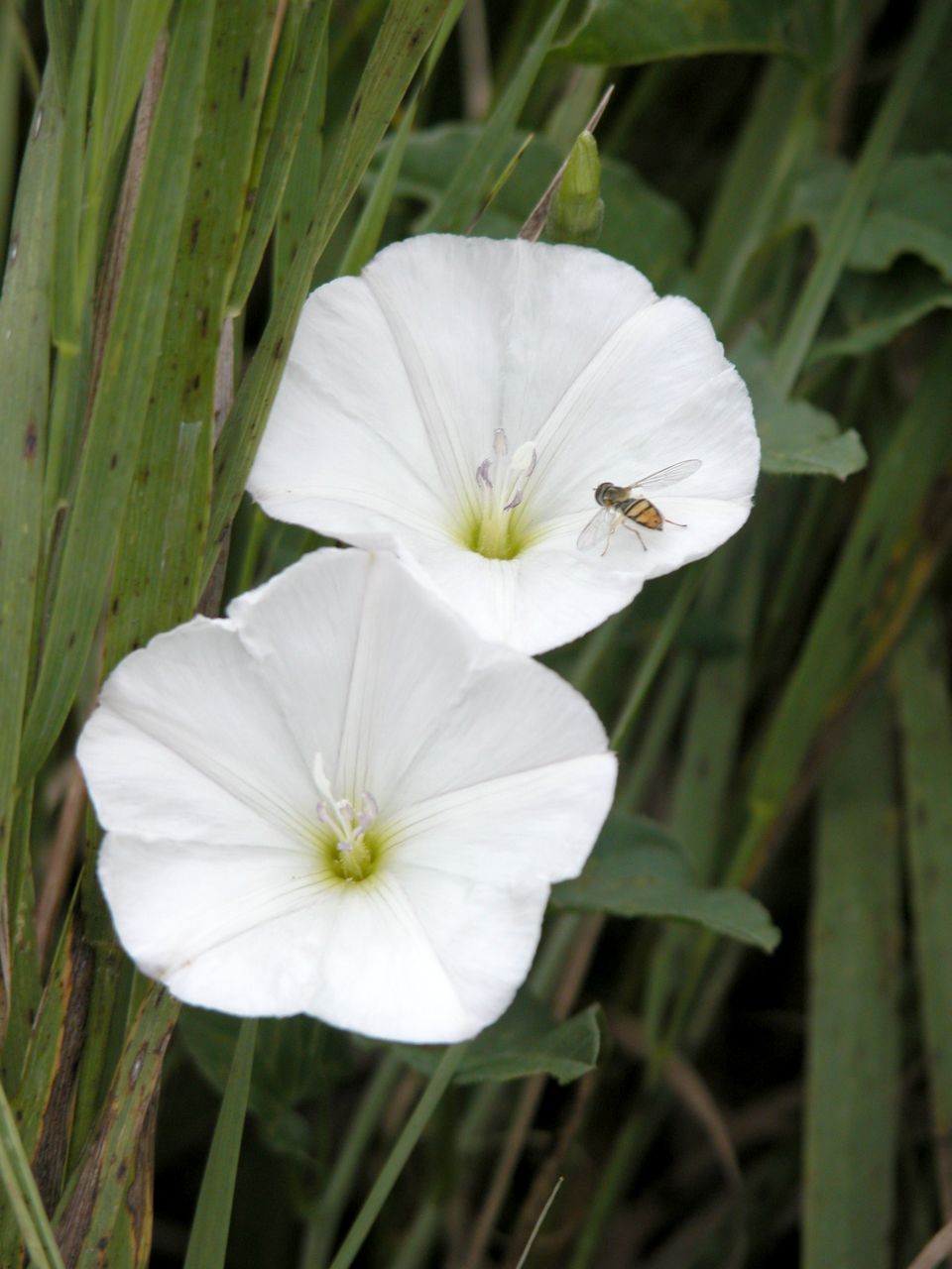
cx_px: 476
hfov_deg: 5.3
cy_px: 634
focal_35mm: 280
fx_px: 10267
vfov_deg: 7.1
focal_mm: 71.2
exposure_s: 1/459
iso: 100
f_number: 4.2
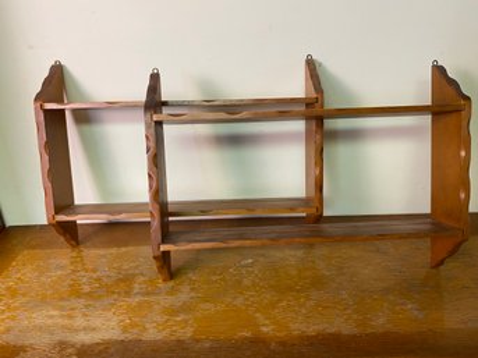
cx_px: 239
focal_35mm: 26
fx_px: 359
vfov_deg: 53.0
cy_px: 179
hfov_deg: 67.3
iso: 125
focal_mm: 4.25
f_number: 1.8
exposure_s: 1/60
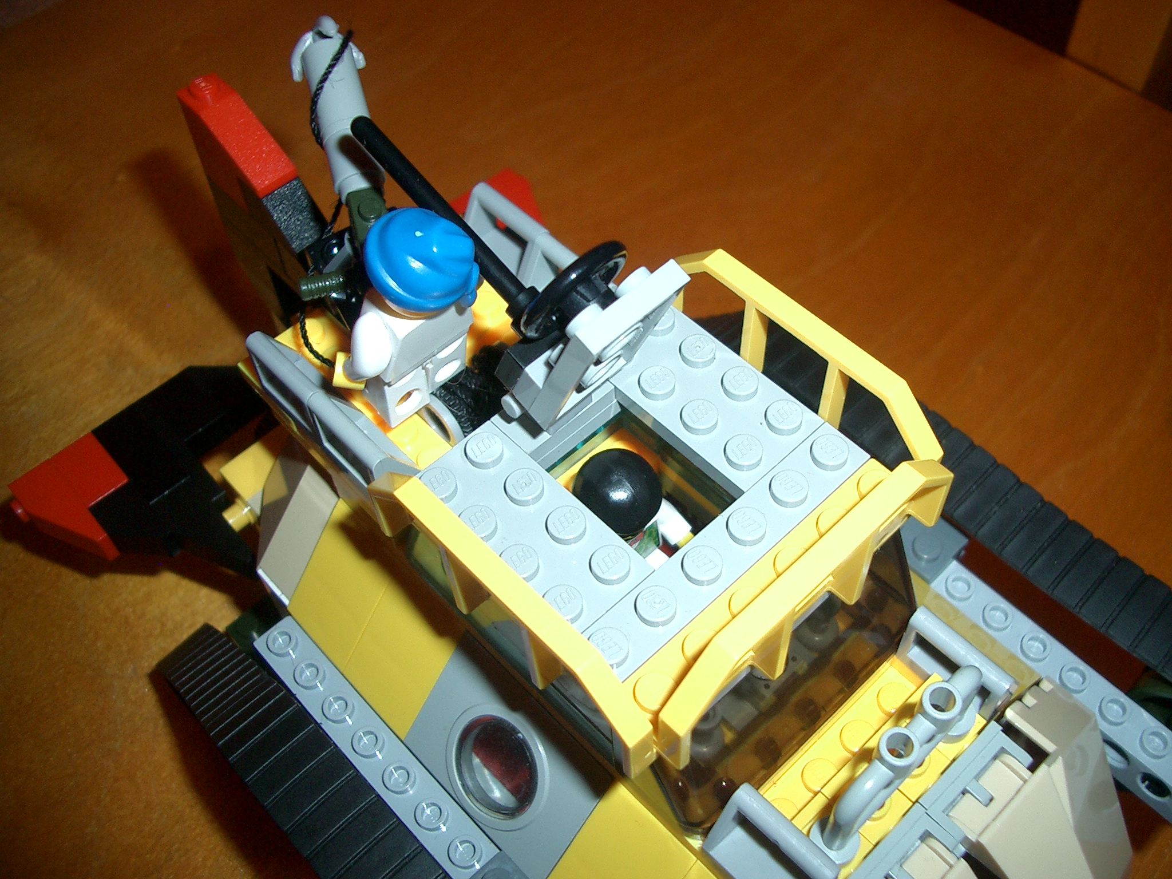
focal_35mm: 35
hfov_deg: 52.6
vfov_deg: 40.7
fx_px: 1185
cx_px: 586
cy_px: 440
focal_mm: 5.8
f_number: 2.6
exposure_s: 1/40
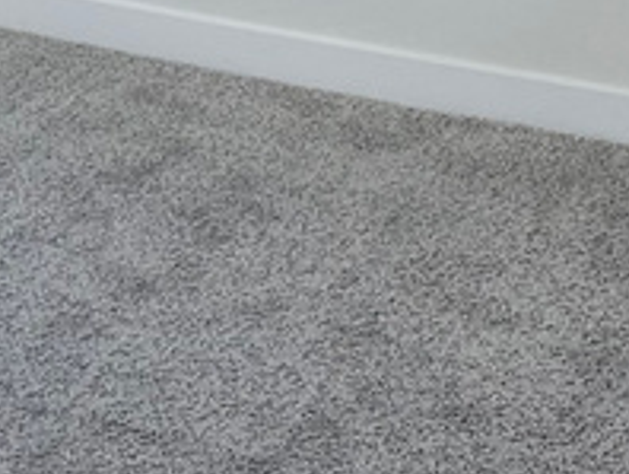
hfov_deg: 14.0
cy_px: -509
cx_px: -521
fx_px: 2256
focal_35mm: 124
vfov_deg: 10.8
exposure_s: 1/234
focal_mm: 6.86
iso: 80
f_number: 1.78
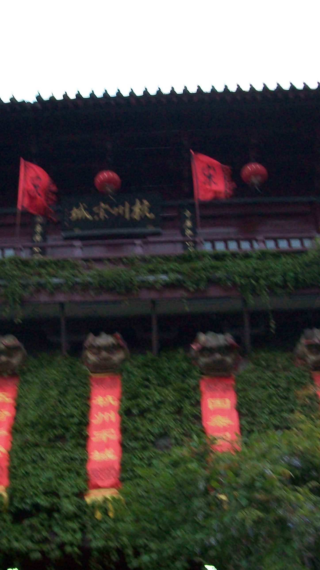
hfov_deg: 23.9
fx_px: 754
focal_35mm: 50
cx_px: 126
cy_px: 284
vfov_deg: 41.3
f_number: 2.8
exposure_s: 1/60
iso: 160
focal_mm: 5.7
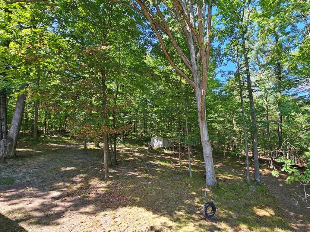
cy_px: 125
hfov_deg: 93.2
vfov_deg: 78.0
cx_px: 186
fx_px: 143
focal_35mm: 16
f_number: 2.2
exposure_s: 1/131
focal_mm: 2.2
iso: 50
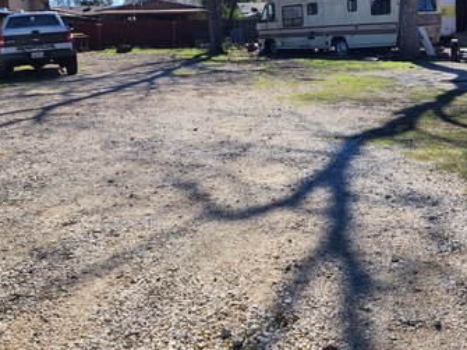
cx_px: 282
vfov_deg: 31.6
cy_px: 50
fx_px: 593
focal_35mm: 44
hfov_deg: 42.7
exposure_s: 1/892
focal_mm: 6.4
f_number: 1.8
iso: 12
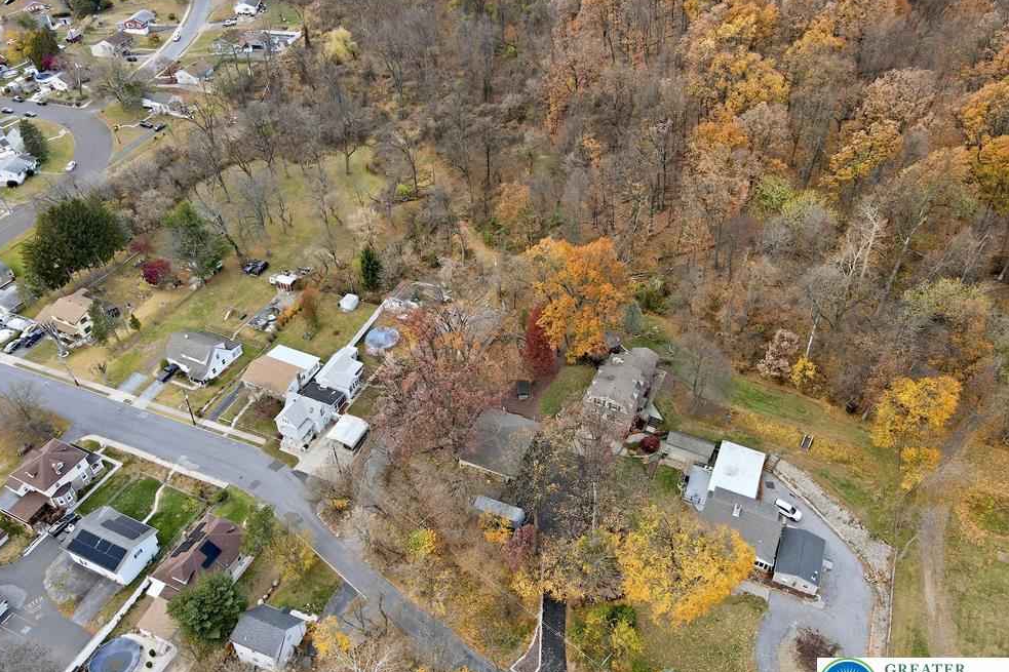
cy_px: 332
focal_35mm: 26
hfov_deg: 69.4
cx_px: 501
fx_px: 729
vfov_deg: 49.5
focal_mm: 4.5
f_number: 2.8
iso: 100
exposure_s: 1/60
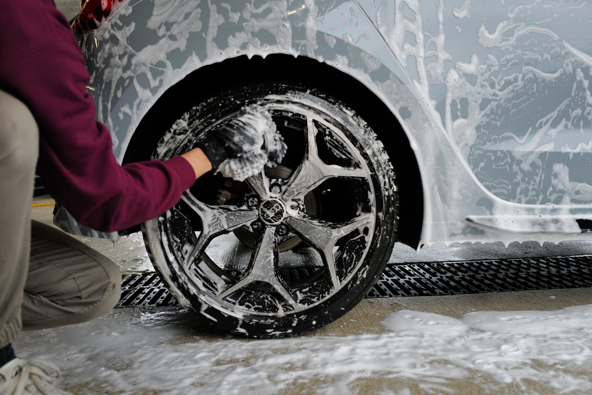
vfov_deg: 46.4
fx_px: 461
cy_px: 198
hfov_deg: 65.5
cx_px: 296
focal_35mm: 28
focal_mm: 28
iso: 100
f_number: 3.5
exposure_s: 1/160
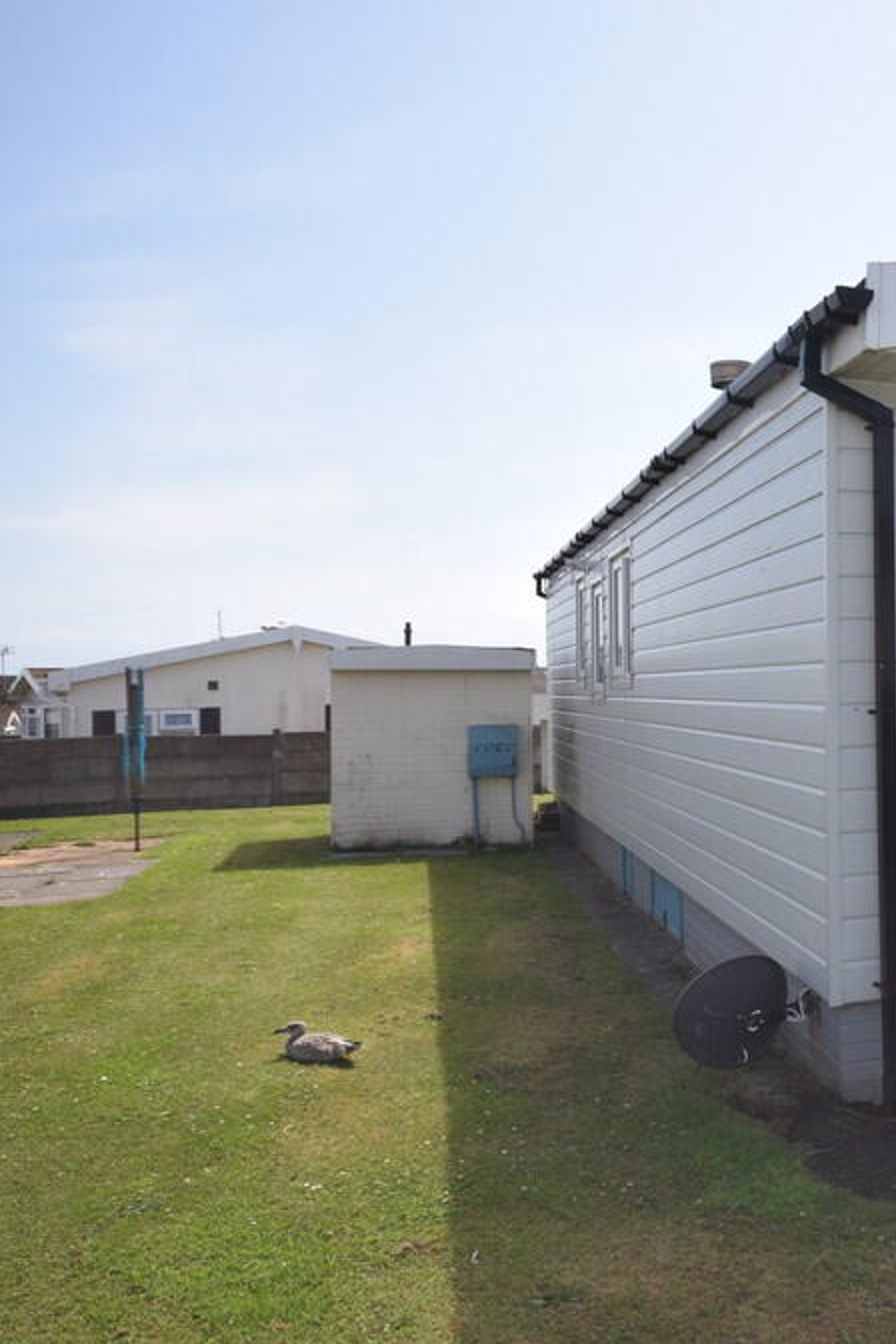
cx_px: 960
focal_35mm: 32
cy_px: 669
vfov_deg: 58.7
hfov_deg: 35.7
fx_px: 1195
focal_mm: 14
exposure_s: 1/200
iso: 100
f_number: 10
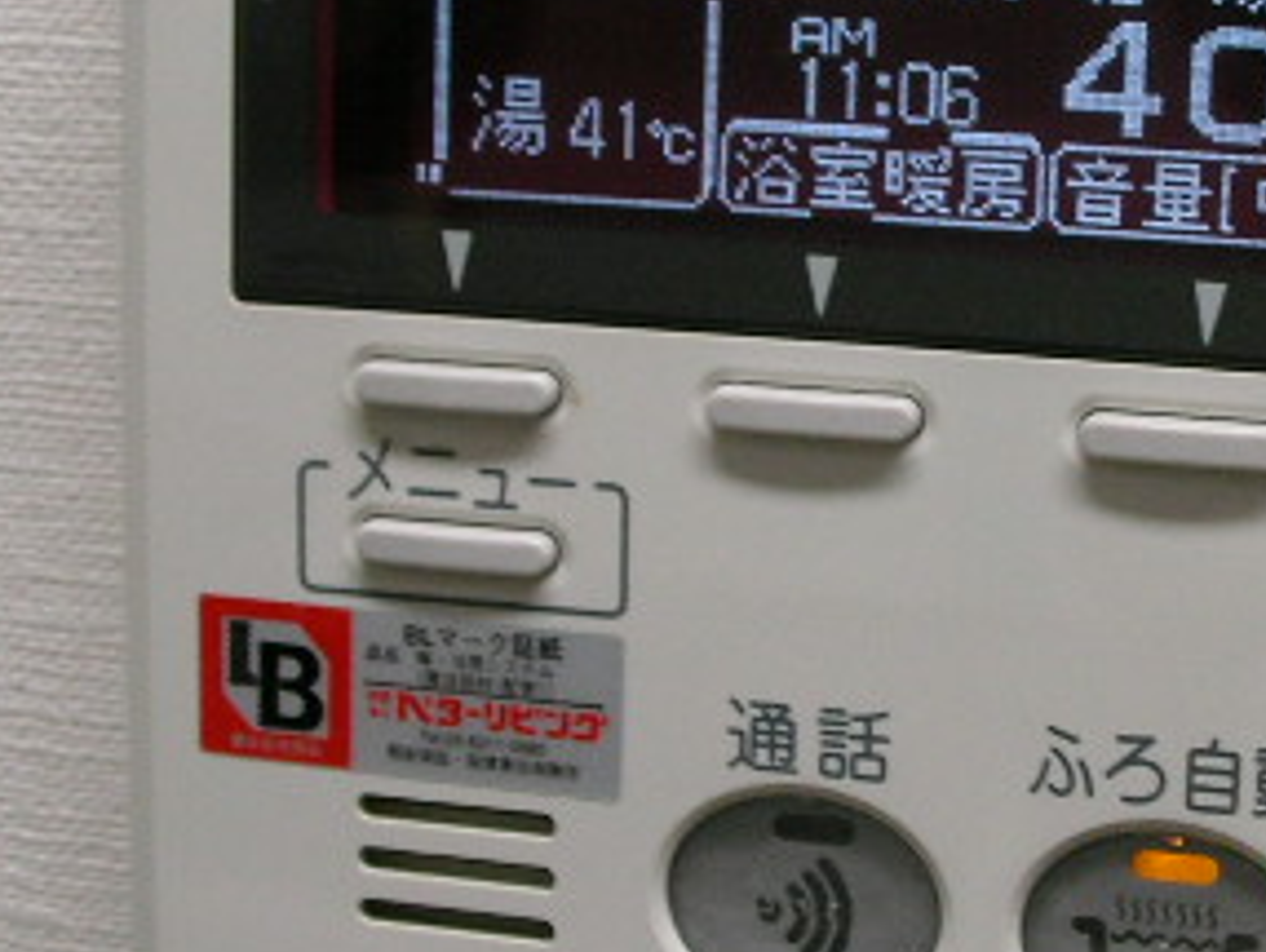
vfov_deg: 17.4
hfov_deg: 22.7
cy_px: 407
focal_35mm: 85
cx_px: 1000
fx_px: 3111
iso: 100
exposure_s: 1/20
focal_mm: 5.8
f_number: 3.5
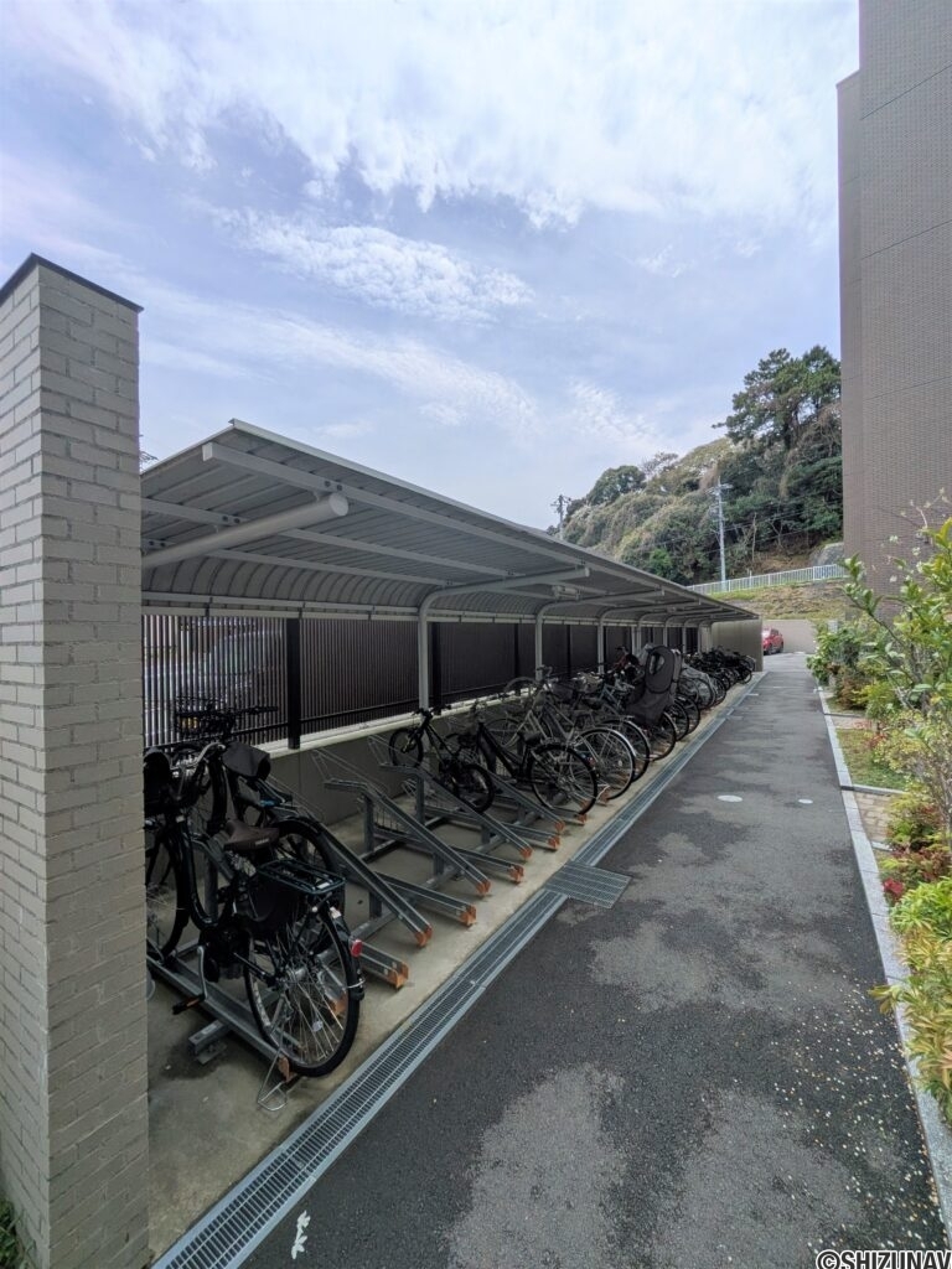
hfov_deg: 85.7
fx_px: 513
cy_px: 634
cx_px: 476
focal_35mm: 14
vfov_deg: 102.1
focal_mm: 1.83
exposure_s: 1/4367
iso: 46
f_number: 2.2
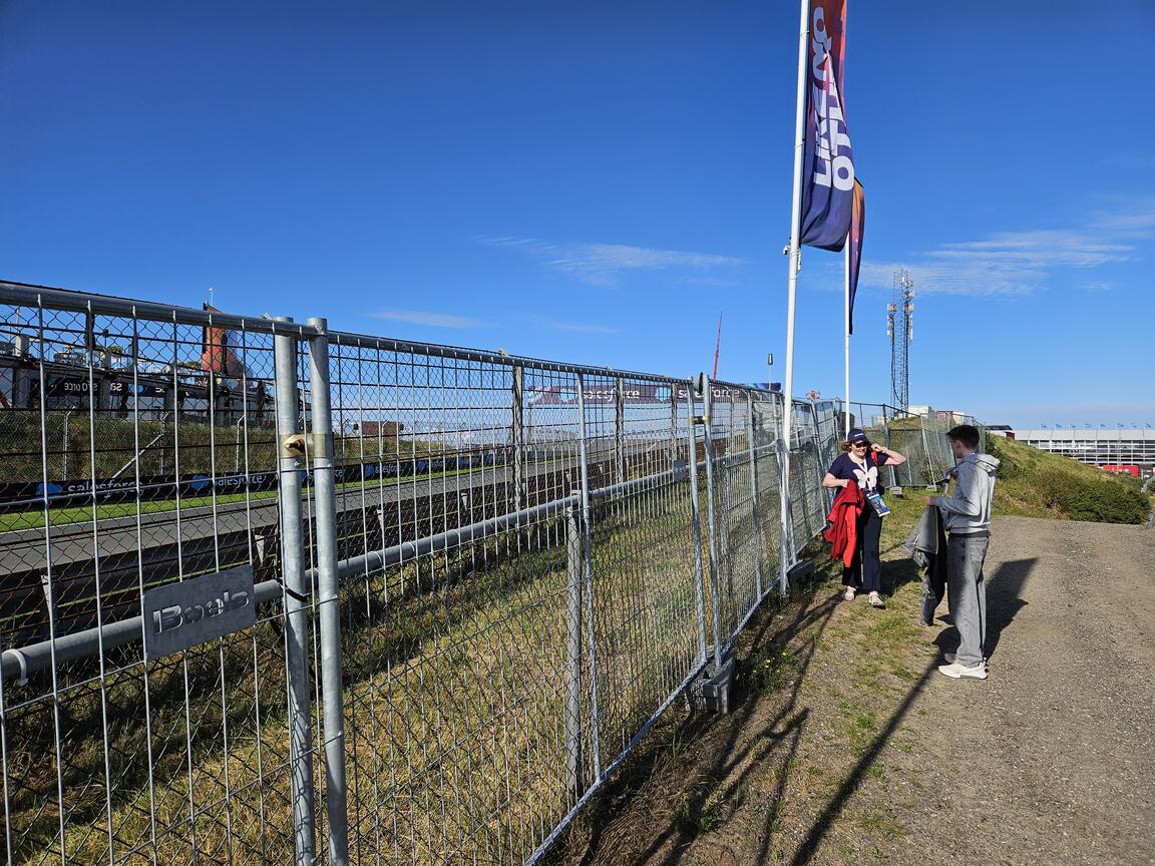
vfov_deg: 58.9
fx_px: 767
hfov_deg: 73.9
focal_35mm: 23
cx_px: 578
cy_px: 433
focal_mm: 5.4
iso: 25
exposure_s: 1/2579
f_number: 1.8
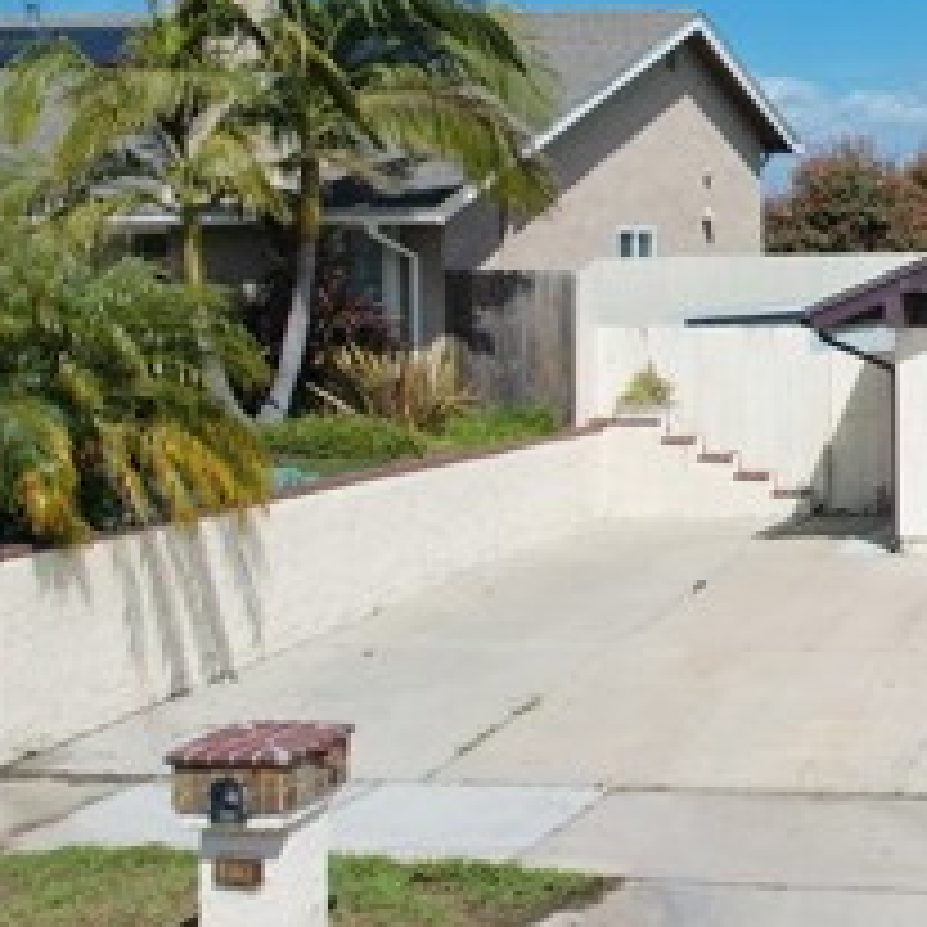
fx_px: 1757
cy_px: 245
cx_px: 1436
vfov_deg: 29.1
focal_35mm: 58
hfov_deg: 23.1
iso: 130
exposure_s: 1/3200
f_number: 2.8
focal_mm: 8.38
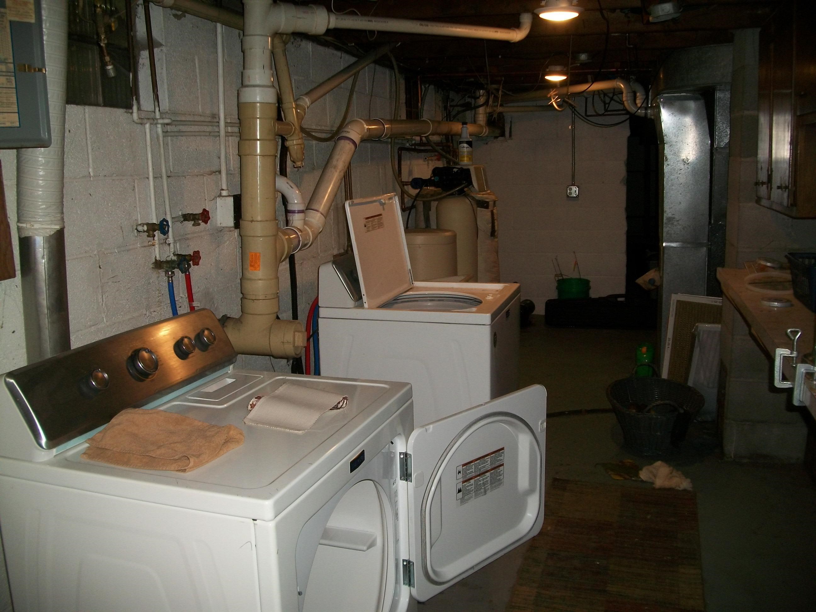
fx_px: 754
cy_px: 306
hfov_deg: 56.8
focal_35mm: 32
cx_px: 408
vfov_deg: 44.2
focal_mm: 5.7
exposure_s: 1/60
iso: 80
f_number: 2.9
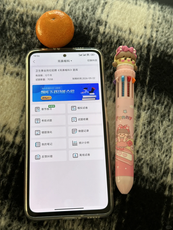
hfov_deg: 30.3
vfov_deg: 39.7
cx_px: 86
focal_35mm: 48
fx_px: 320
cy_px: 115
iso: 64
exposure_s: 1/210
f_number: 1.78
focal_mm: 6.86
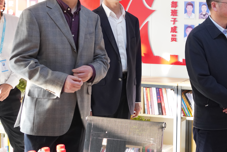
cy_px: 15
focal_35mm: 78
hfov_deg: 24.7
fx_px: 492
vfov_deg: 17.2
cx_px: 228
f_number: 6.3
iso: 2000
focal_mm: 38
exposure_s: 1/60
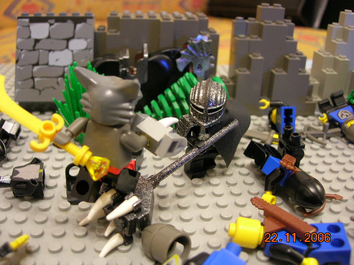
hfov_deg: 49.0
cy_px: 132
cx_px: 177
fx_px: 389
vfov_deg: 37.7
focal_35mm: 38
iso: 104
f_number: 2.8
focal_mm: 7.8
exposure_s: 1/3.9
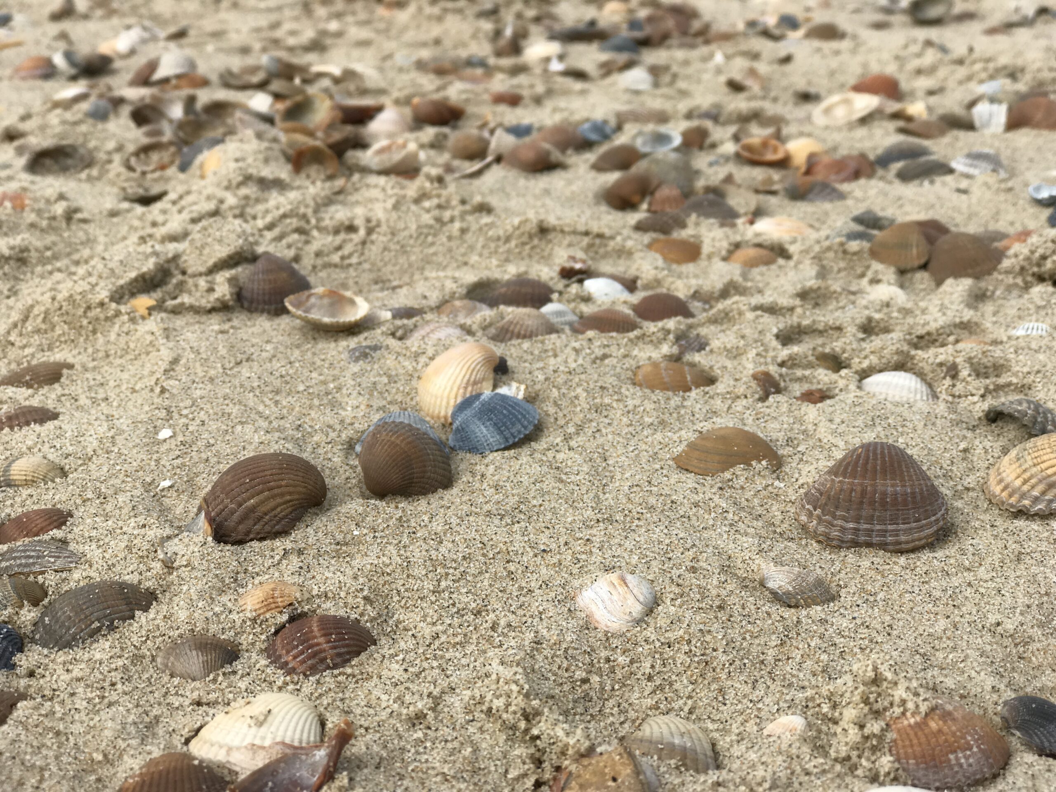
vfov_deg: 25.7
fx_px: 1739
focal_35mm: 57
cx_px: 528
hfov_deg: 33.8
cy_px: 396
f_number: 2.8
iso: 20
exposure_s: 1/1030
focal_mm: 6.6
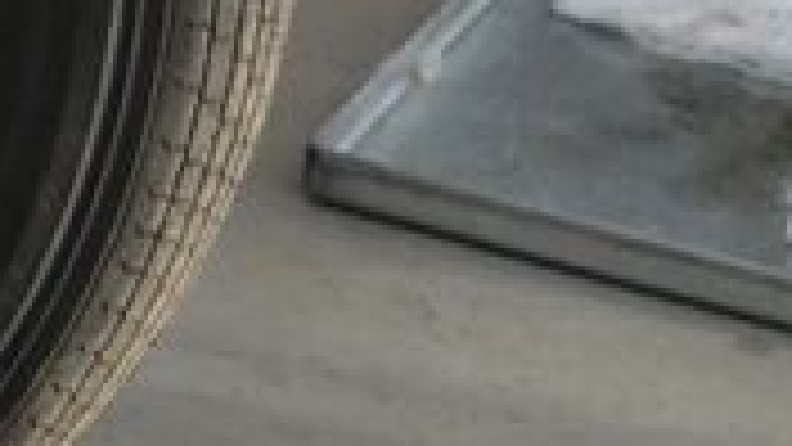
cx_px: -315
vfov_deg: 3.6
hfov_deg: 6.5
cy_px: -1043
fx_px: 6947
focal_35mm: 331
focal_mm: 29
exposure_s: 1/100
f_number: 5.6
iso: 400
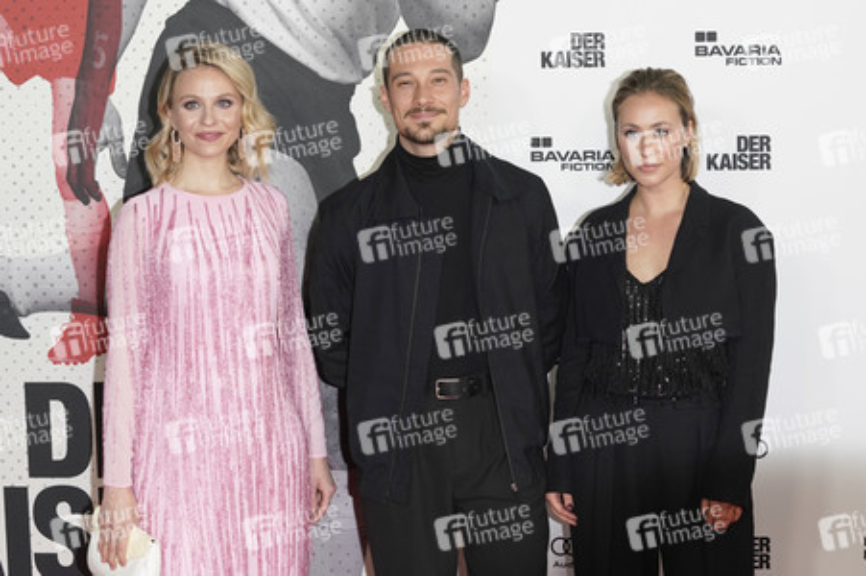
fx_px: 1683
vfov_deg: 19.4
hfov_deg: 28.9
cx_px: 433
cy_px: 288
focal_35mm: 70
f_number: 8
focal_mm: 70
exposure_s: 1/250
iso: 1600
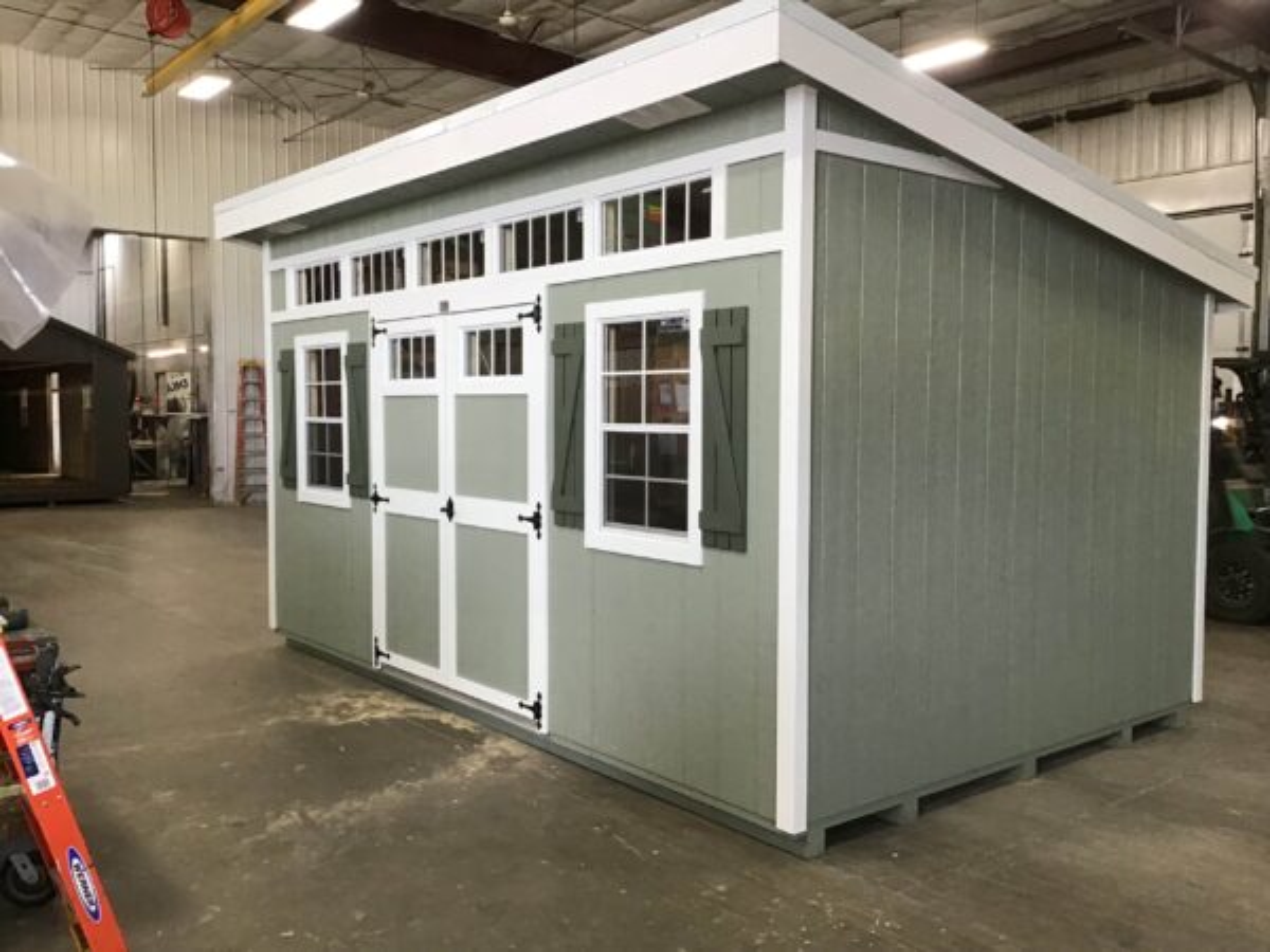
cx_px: 635
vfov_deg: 45.4
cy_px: 476
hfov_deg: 58.4
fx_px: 1137
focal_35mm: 31
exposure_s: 1/30
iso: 32
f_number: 2.4
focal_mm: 3.3
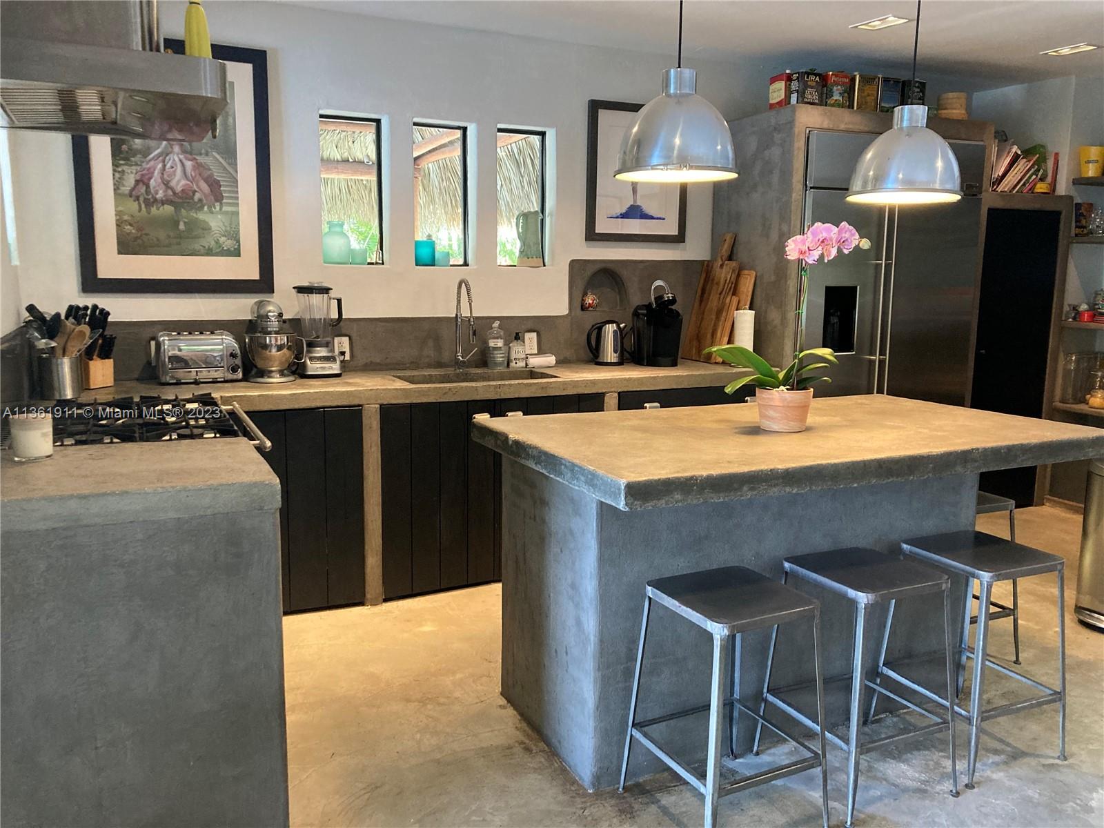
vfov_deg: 49.7
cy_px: 414
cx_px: 552
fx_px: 893
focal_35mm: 28
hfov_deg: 63.4
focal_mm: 3.99
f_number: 1.8
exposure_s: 1/60
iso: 320
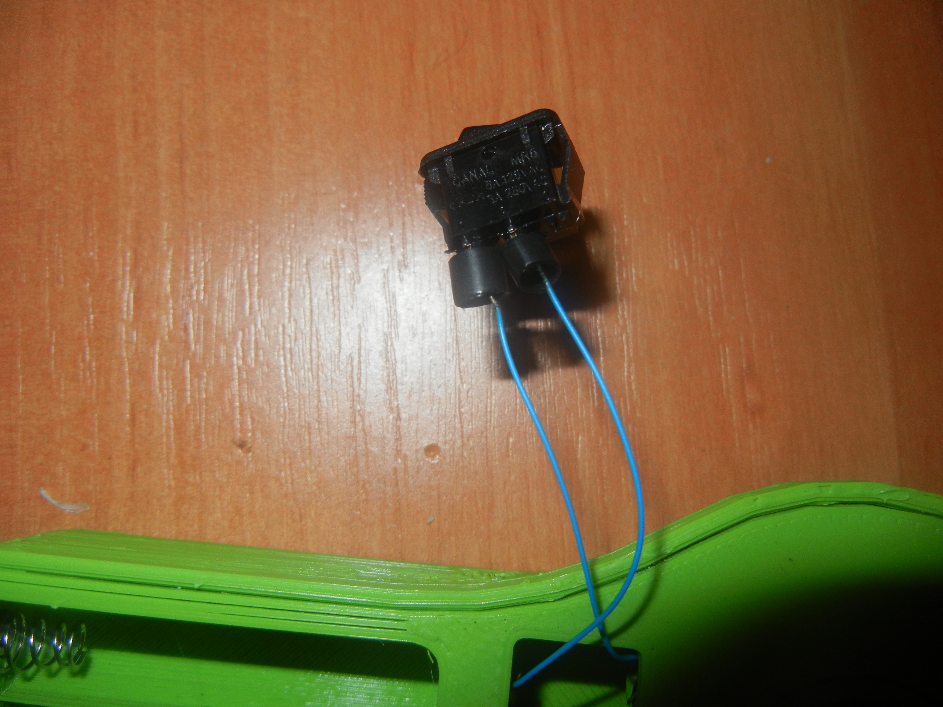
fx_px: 817
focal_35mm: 30
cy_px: 354
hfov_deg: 60.0
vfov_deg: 46.8
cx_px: 472
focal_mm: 5.4
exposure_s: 1/30
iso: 200
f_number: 7
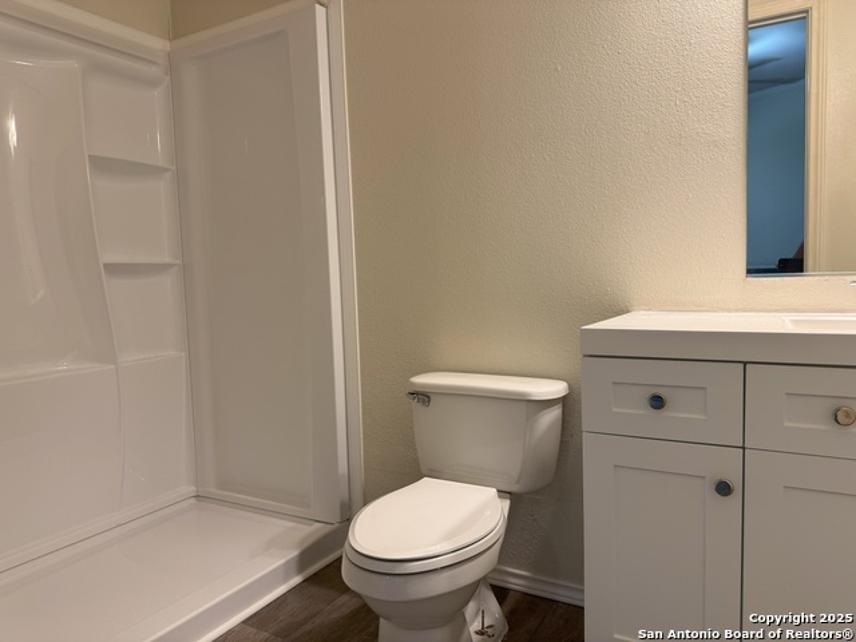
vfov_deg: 56.8
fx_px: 593
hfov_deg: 71.6
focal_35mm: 24
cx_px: 428
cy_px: 321
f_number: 1.78
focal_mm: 6.76
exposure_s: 1/60
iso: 125
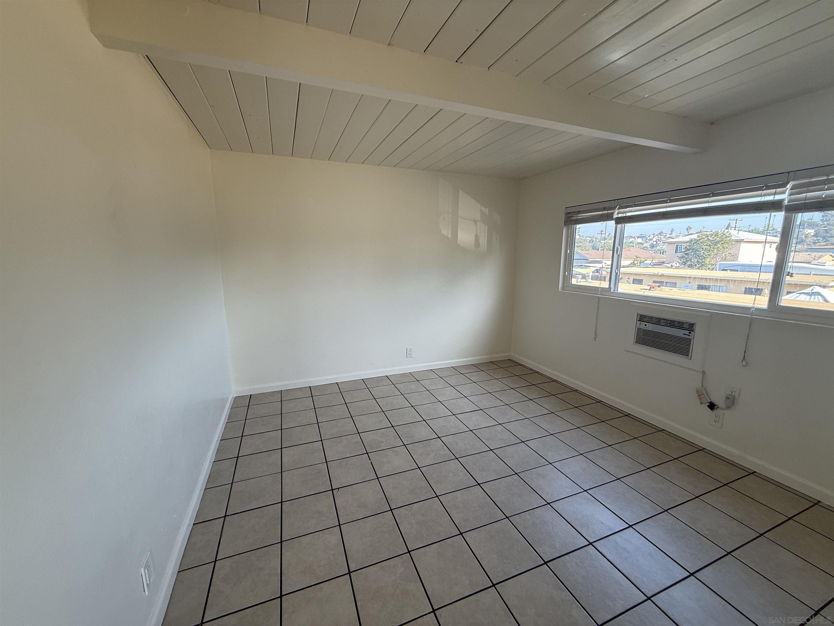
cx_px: 417
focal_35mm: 14
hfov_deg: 102.1
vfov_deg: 85.7
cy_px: 313
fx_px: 337
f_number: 2.2
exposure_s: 1/99
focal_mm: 2.22
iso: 80
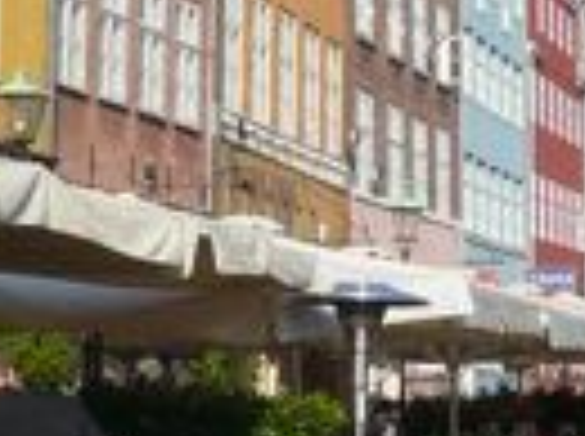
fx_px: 2362
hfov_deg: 14.1
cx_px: 234
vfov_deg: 10.5
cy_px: -20
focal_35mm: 140
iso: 100
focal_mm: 4.6
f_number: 8
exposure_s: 1/250
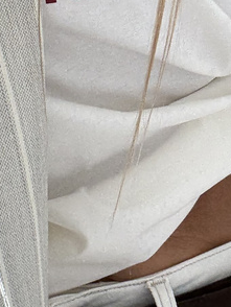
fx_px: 906
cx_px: 134
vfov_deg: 19.0
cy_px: 51
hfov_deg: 14.5
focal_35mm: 102
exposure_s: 1/63
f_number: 1.9
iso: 80
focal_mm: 2.69
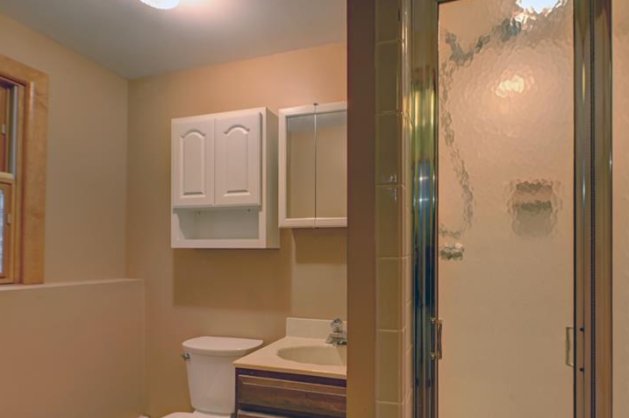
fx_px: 349
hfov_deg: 83.6
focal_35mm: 20
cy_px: 255
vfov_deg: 61.2
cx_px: 354
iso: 640
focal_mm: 14
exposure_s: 1/4
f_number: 9
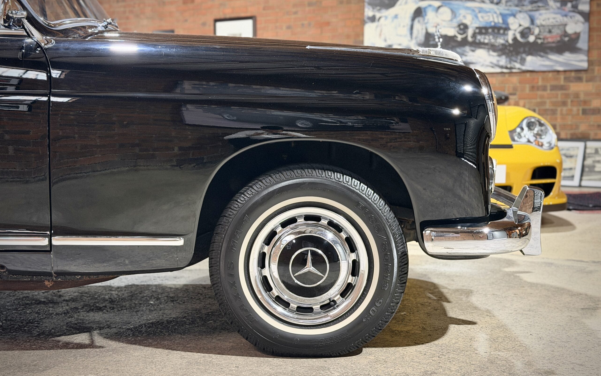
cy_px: 164
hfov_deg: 39.6
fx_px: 835
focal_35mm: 51
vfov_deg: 25.3
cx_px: 300
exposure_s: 1/25
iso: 500
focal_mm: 6.76
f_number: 1.78
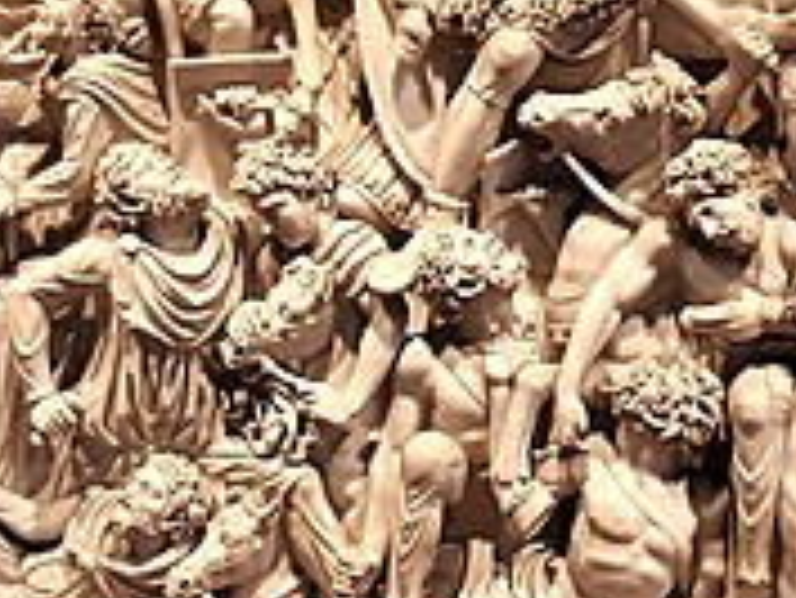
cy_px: 301
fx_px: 2163
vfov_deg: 15.7
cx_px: 477
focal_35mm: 94
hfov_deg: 20.8
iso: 250
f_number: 1.7
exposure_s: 1/50
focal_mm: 3.92
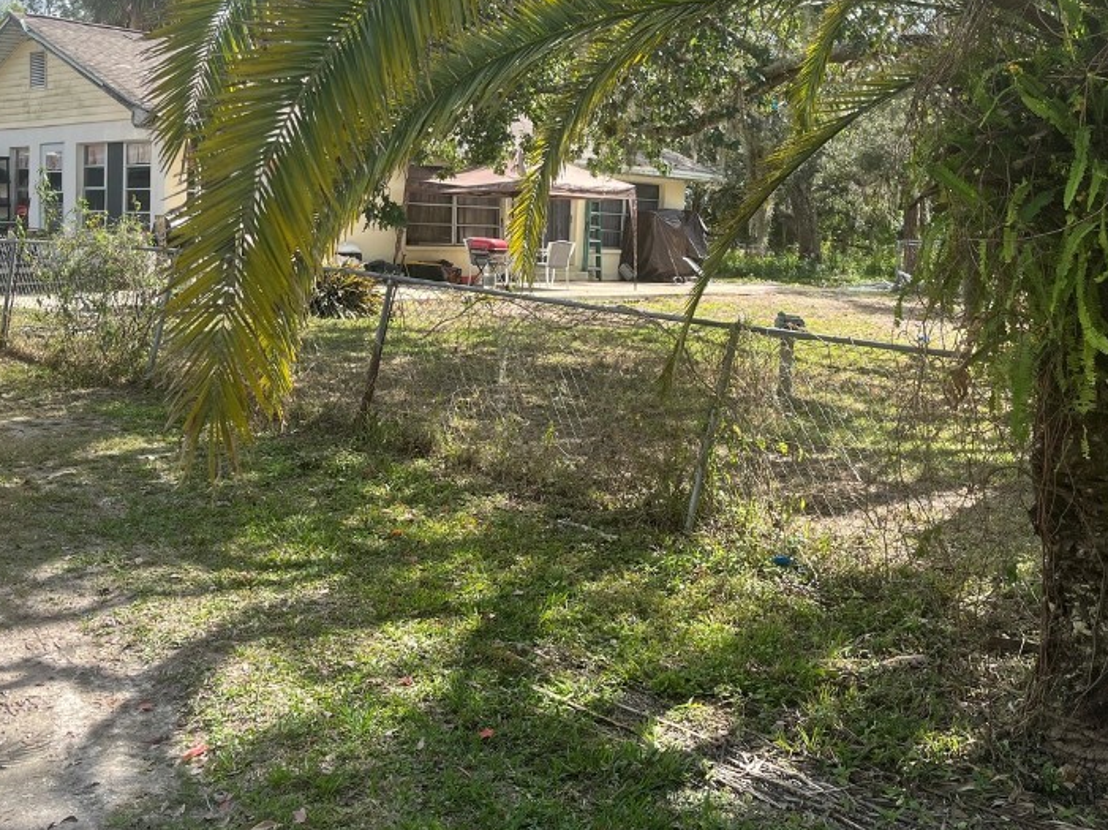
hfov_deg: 48.9
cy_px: 286
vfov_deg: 37.3
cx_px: 487
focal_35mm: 38
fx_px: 1216
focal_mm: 5.1
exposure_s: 1/1106
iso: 50
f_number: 1.6
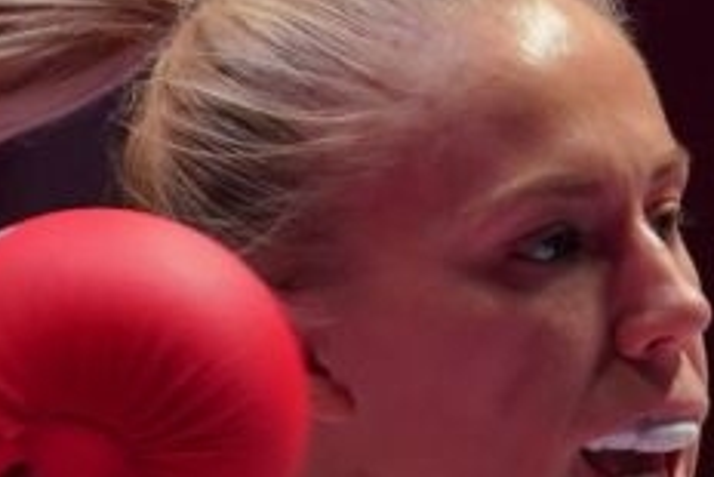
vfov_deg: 0.9
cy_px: 1099
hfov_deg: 1.4
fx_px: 29390
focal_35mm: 1481
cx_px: 1563
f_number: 2.8
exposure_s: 1/1000
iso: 1250
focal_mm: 191
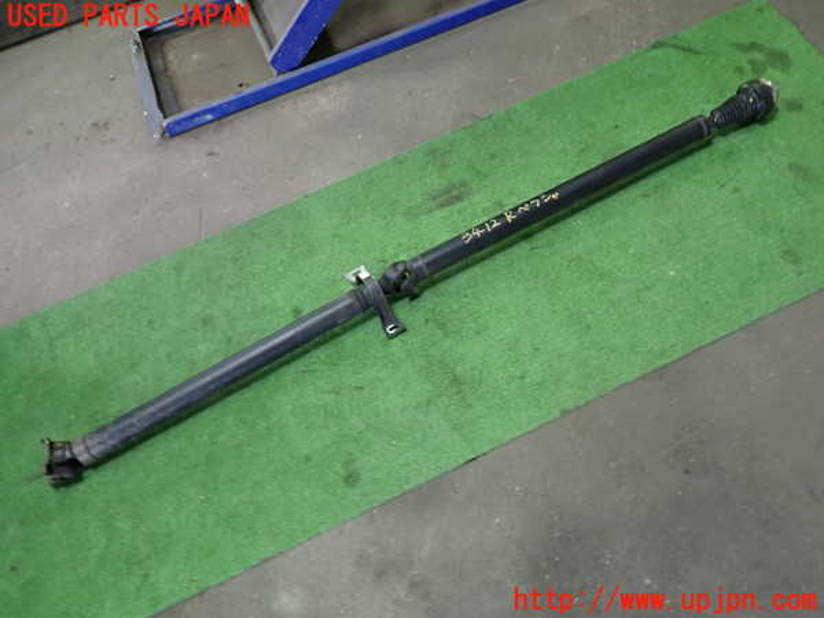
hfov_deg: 60.0
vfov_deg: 46.8
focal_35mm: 30
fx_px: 714
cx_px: 412
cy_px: 309
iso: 200
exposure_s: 1/30
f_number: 2.3
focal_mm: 5.4
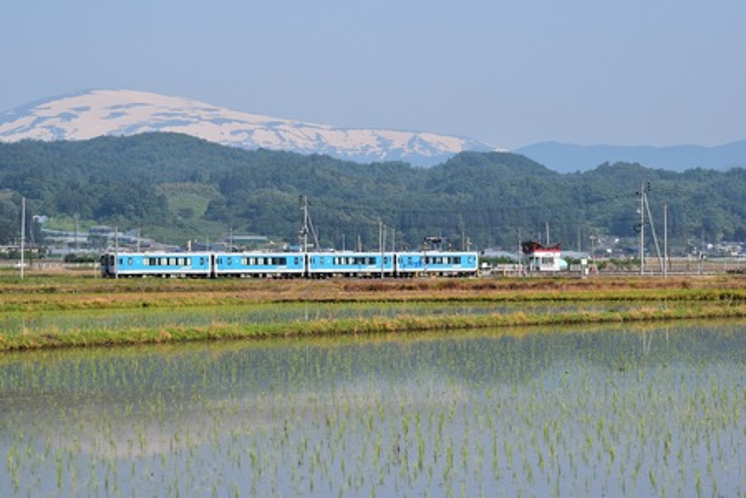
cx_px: 373
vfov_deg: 8.7
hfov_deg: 13.0
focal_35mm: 158
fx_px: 3263
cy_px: 249
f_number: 11
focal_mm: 105
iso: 320
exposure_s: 1/500
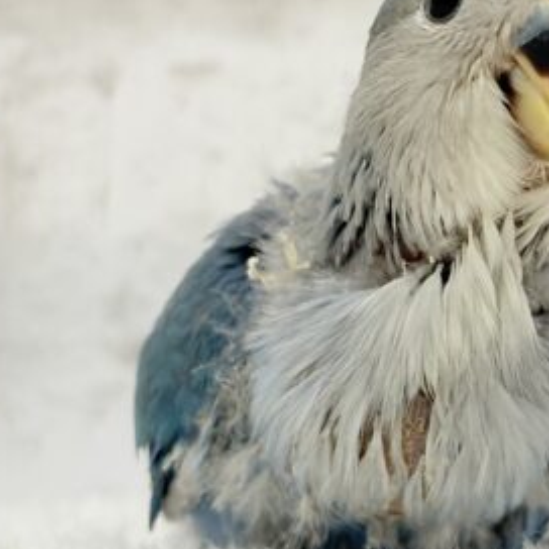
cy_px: 111
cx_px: 458
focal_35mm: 108
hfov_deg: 16.0
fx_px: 1938
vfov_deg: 16.0
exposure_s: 1/50
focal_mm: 5.96
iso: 40
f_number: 1.6
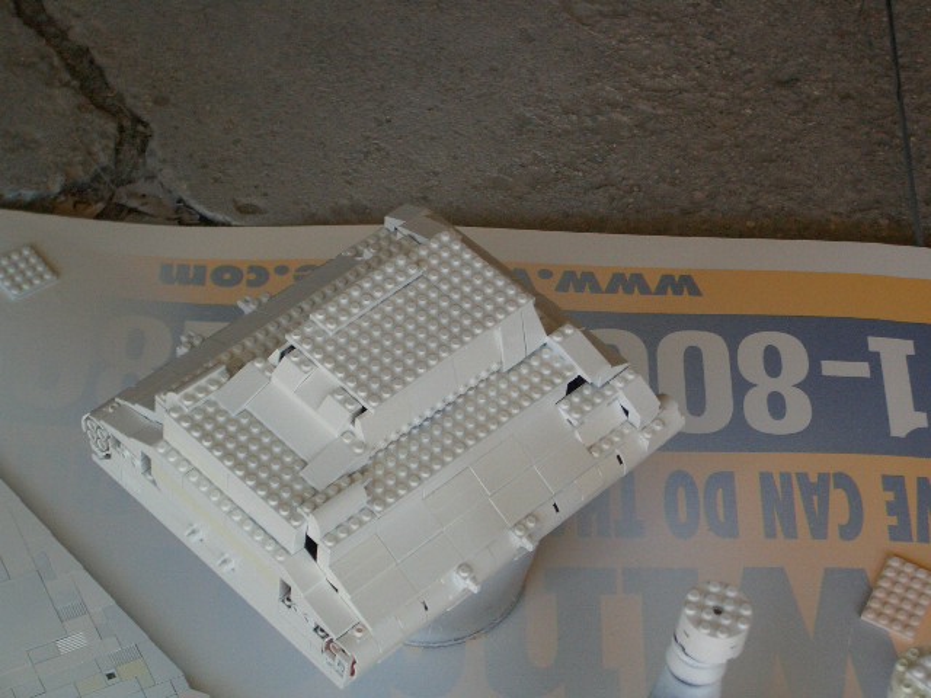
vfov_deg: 16.8
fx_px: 2367
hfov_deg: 22.3
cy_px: 349
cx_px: 466
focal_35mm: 88
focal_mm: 14.6
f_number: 4.4
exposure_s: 1/125
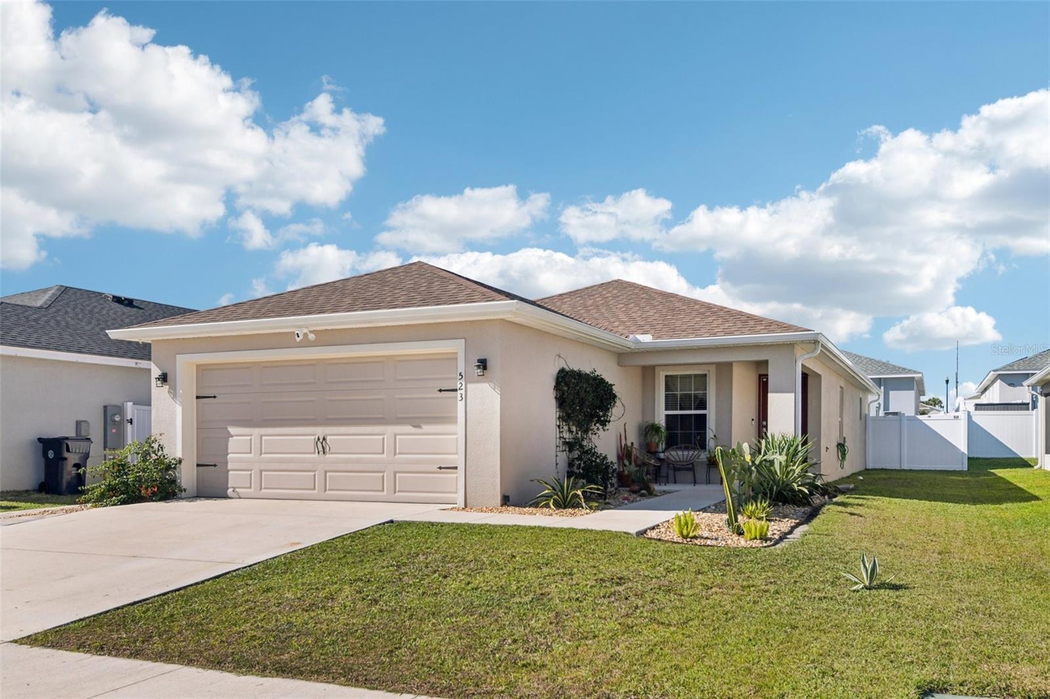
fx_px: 846
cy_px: 350
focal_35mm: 29
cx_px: 525
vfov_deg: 44.9
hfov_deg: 63.7
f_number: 8
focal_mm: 29
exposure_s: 1/2000
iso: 400
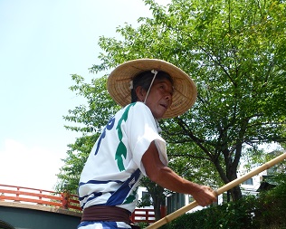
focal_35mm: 32
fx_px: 271
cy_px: 195
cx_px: 146
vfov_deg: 42.9
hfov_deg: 55.6
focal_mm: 4.3
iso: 100
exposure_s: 1/250
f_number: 4
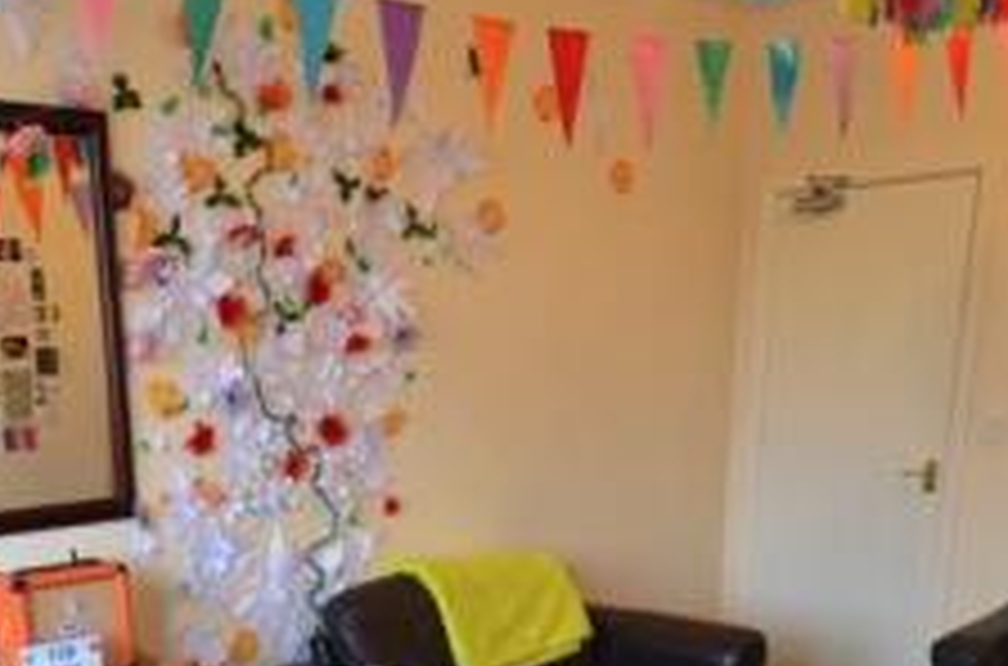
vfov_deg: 27.2
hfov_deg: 44.2
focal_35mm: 44
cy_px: 774
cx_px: 364
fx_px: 1229
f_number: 4.5
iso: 1000
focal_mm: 10
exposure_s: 1/50
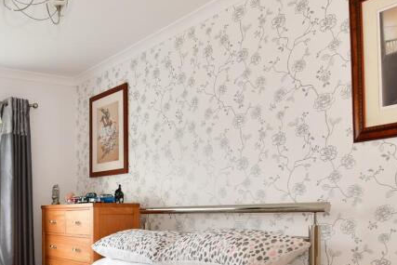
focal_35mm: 36
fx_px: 397
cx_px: 42
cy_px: 210
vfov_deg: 35.8
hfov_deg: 47.8
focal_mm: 10
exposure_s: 1/8
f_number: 8
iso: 200
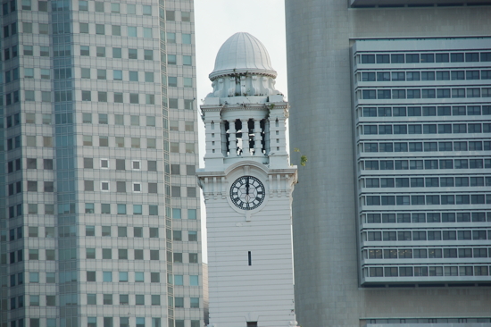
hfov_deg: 7.9
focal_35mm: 262
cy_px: 164
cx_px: 246
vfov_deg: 5.2
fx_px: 3578
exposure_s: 1/100
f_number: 6.3
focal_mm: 175
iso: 200
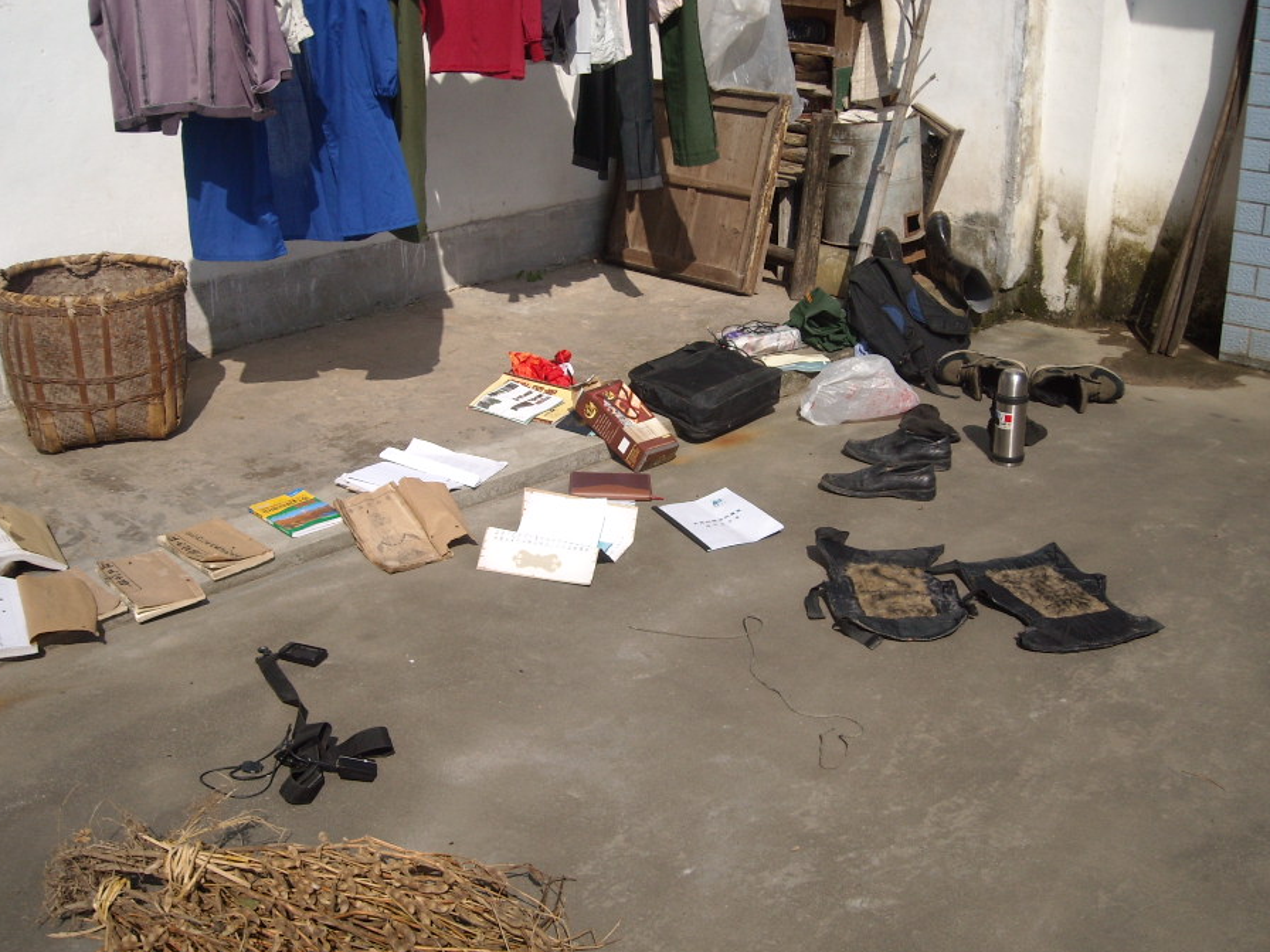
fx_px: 1468
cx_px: 635
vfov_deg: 36.0
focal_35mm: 40
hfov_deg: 46.8
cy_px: 463
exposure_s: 1/419
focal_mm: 5.7
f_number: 5.6
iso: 64
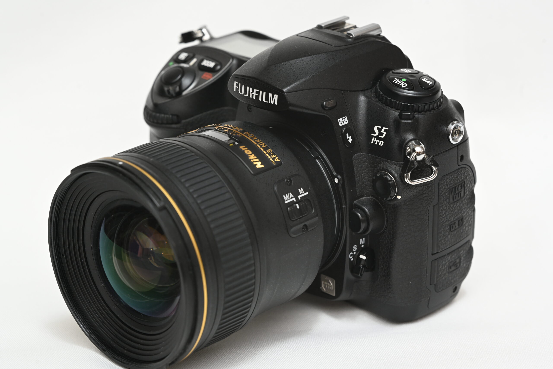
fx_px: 1536
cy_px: 184
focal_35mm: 100
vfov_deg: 13.7
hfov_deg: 20.4
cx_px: 276
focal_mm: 100
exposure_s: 1/30
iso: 1000
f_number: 2.8
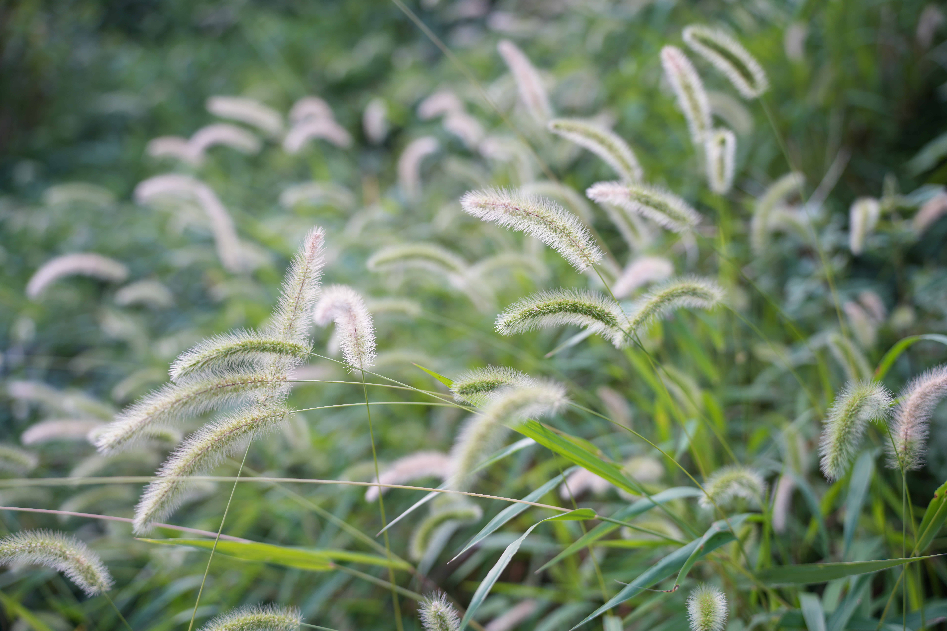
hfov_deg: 54.8
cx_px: 474
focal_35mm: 35
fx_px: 913
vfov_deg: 38.2
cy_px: 316
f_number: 2.8
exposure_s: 1/60
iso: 100
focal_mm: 34.7
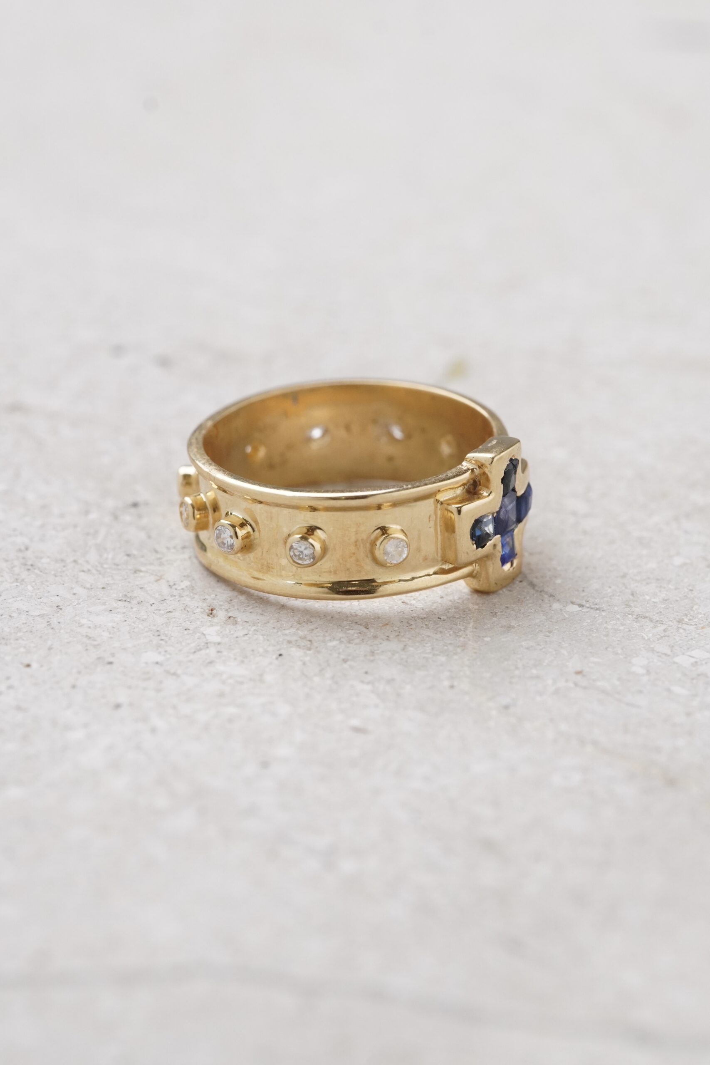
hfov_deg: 13.0
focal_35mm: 105
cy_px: 532
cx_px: 355
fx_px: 3106
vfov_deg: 19.5
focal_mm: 70
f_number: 9
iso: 1250
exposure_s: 1/160
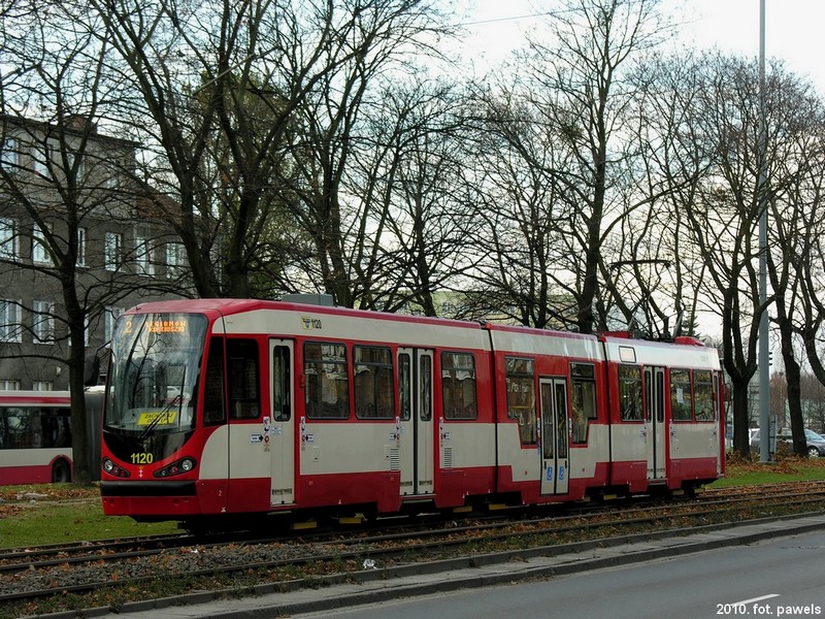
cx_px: 412
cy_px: 310
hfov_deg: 18.9
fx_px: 2479
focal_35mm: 104
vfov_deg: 14.2
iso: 50
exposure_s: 1/86
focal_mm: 26.5
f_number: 4.2
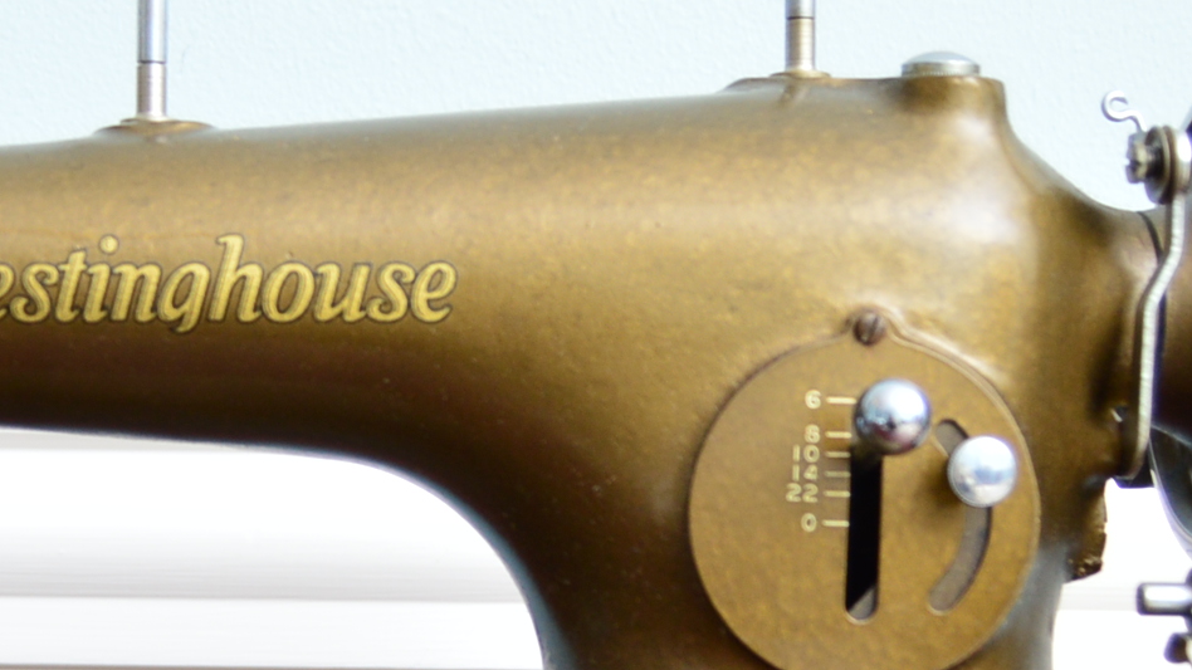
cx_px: 251
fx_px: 2992
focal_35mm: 95
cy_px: 634
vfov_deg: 12.7
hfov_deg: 22.3
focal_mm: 19
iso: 200
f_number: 3.5
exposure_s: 1/200
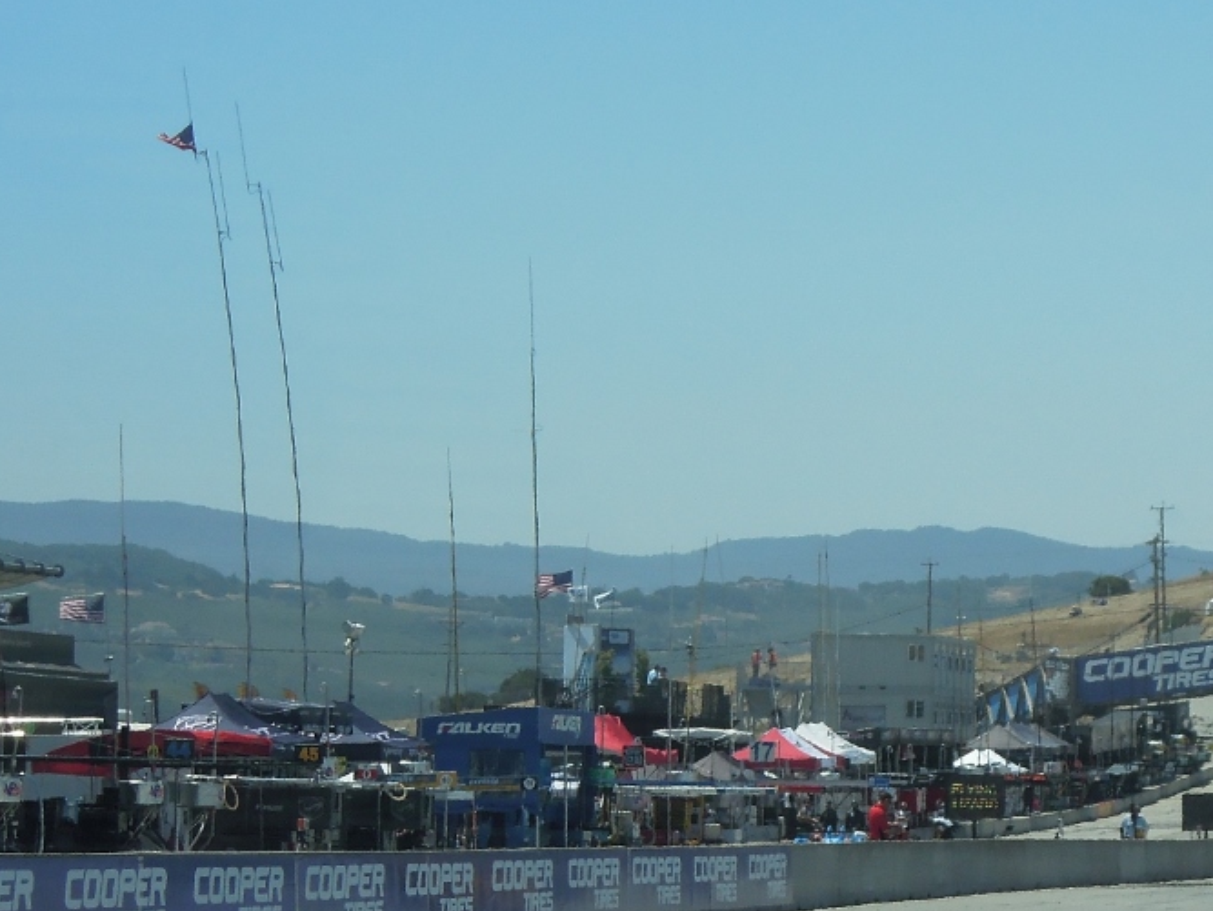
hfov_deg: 12.1
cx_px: 867
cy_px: 720
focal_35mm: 163
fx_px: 5715
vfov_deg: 9.1
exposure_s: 1/1000
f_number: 4.5
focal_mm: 15.2
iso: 160
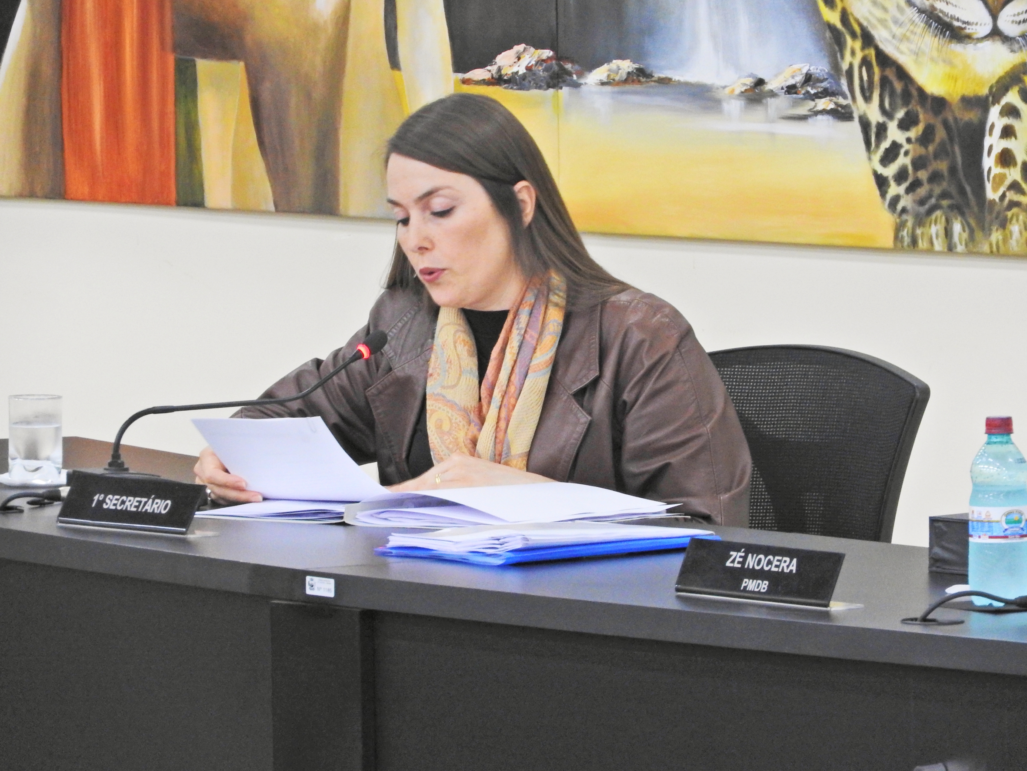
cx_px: 514
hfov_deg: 4.0
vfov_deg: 3.0
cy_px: 386
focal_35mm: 500
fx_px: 14836
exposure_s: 1/13
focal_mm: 89.6
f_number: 5.6
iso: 800
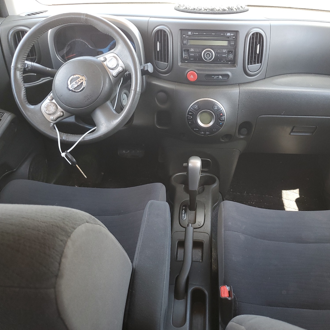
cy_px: 166
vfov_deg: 52.5
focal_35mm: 31
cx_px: 198
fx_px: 334
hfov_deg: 52.2
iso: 82
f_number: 1.5
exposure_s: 1/120
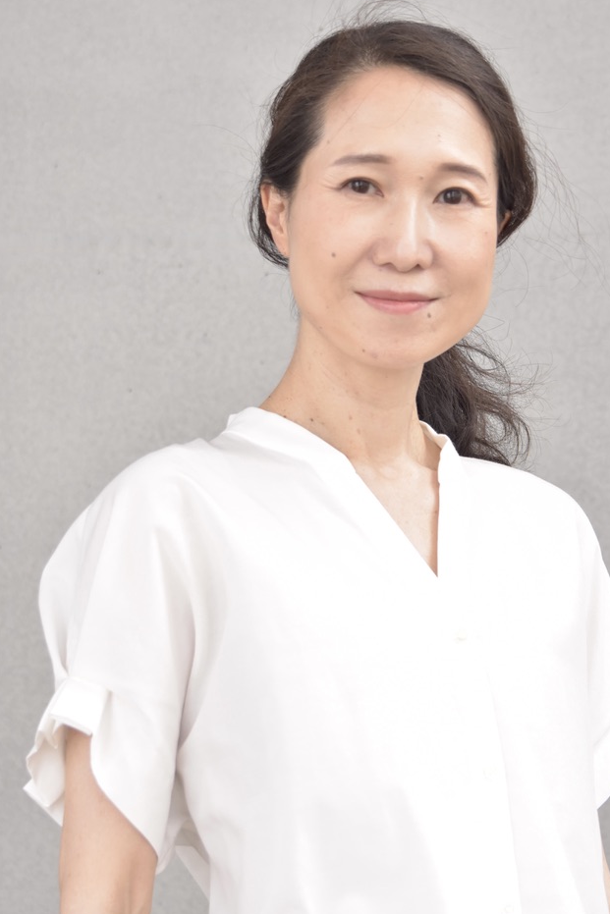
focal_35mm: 119
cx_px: 351
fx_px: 3023
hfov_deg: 11.5
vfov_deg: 17.2
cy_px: 487
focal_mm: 68
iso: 1000
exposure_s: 1/500
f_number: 5
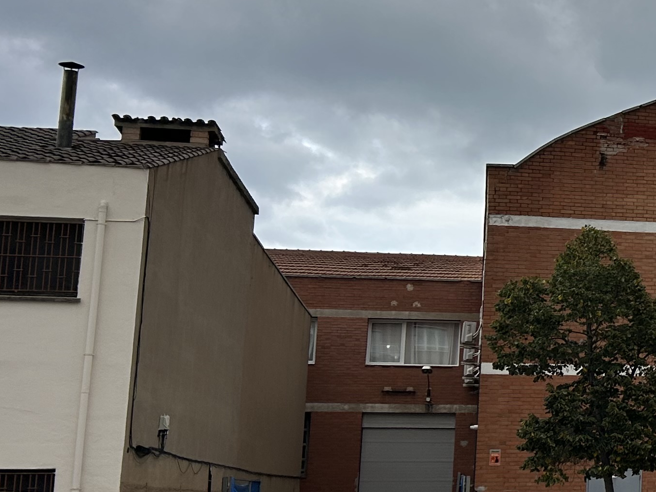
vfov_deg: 19.1
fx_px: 1459
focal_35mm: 77
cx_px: 935
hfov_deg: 21.8
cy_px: 242
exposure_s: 1/683
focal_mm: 5.7
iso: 50
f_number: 1.5
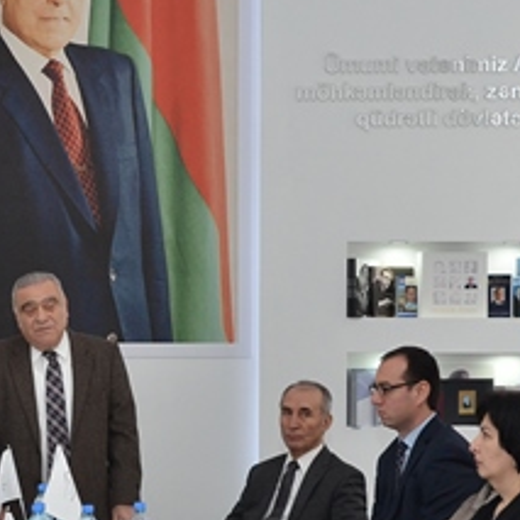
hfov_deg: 14.6
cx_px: 44
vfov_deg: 14.7
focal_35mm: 118
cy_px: 361
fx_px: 2010
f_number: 8
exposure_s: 1/125
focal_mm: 31
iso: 800
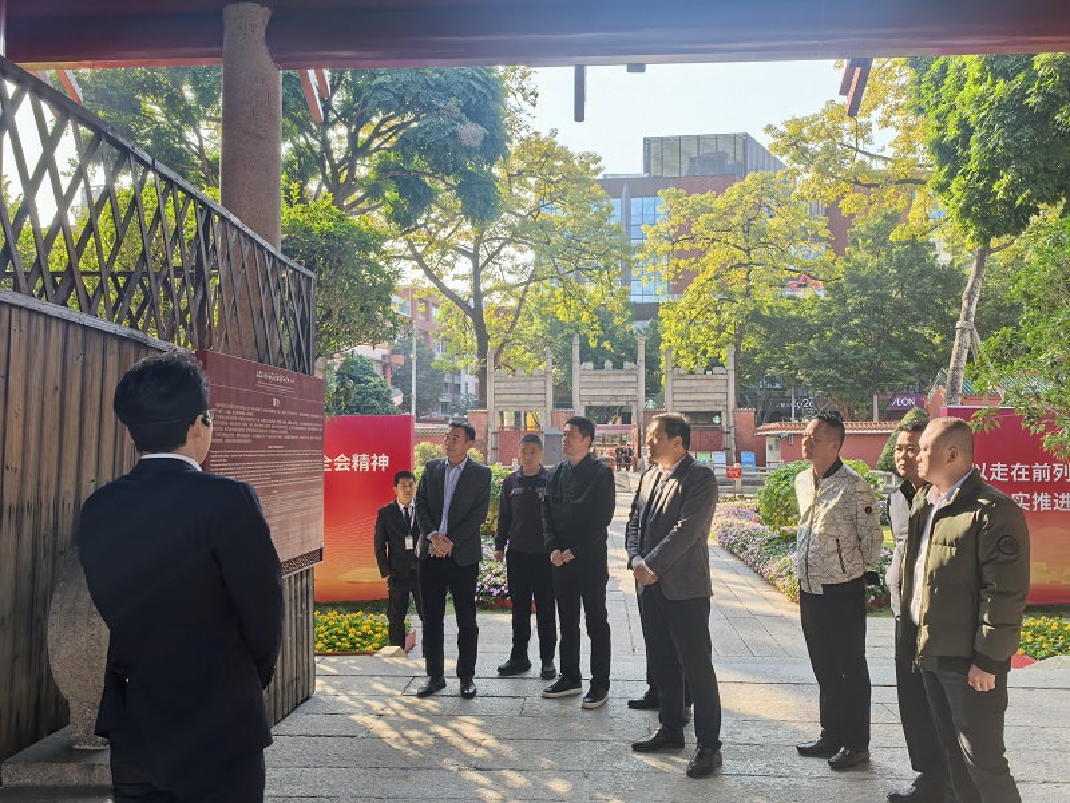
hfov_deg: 65.3
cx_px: 535
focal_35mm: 27
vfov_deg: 51.4
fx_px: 835
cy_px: 402
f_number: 4
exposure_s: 1/100
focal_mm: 6.98
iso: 80
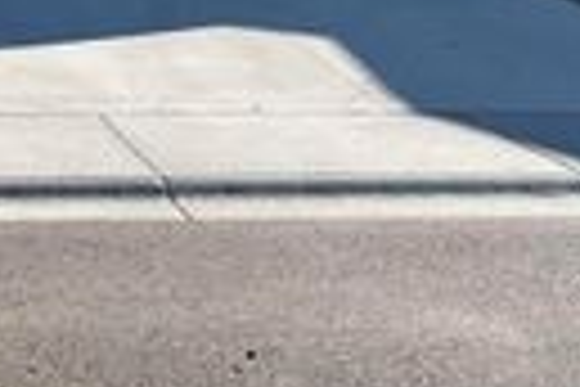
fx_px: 1692
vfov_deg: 12.1
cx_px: -144
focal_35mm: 105
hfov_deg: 18.3
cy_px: -290
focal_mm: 5.1
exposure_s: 1/3623
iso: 50
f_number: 1.6
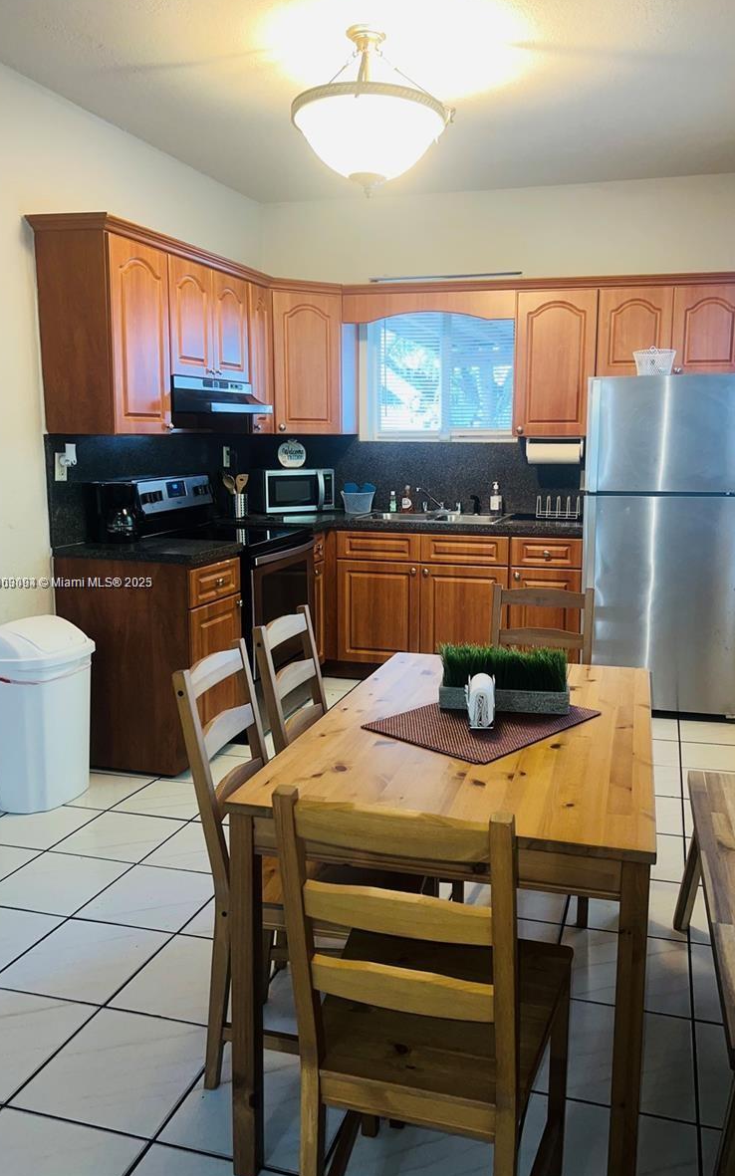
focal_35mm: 28
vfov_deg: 66.5
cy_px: 584
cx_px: 418
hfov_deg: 44.4
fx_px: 898
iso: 40
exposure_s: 1/20
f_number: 1.5
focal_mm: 5.7
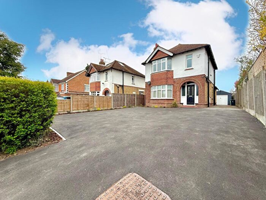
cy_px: 100
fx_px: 108
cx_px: 133
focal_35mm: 14
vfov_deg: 85.7
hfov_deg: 102.1
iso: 64
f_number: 2.2
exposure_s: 1/455
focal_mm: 2.22
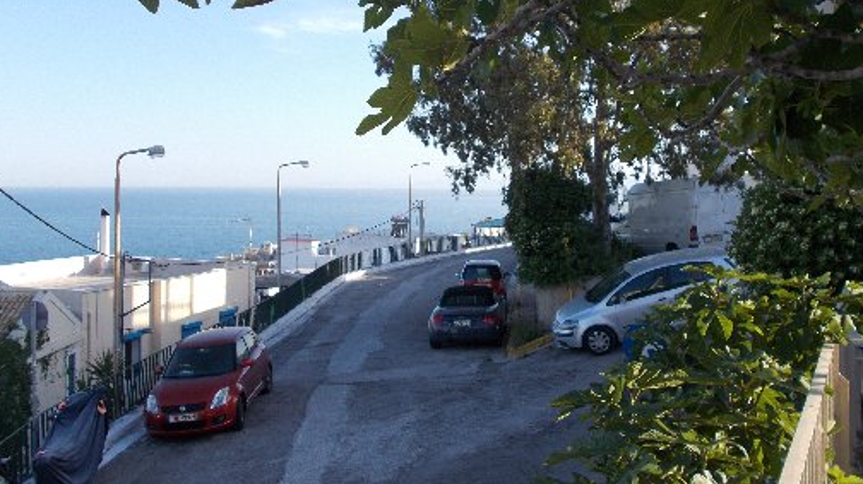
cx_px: 428
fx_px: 823
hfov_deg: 55.3
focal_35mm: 36
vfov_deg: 32.7
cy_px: 185
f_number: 3.2
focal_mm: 4.6
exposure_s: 1/320
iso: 80
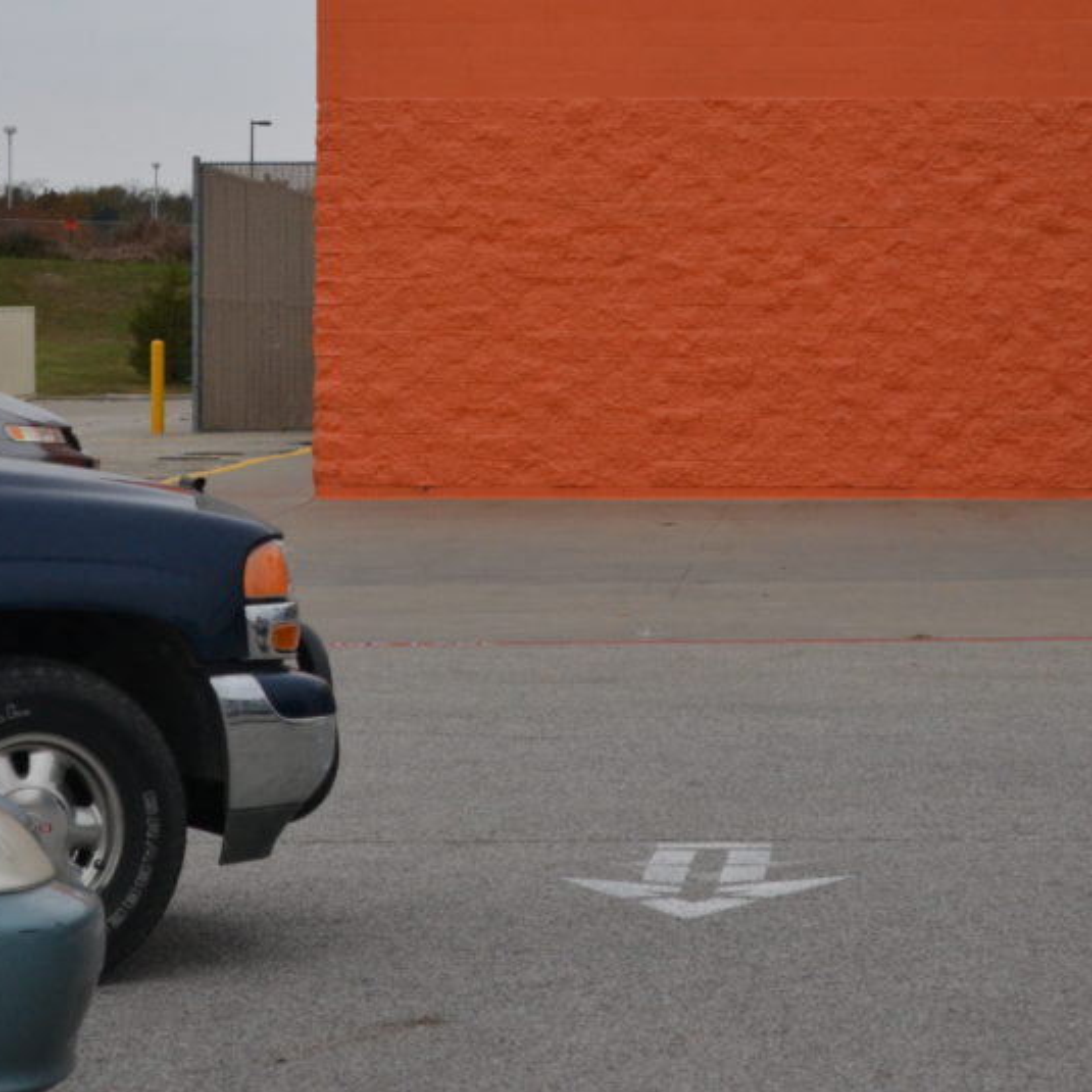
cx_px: 508
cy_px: 227
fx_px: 5386
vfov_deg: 11.5
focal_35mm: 151
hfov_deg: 11.6
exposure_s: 1/500
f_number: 5.6
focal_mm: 55
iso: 1600
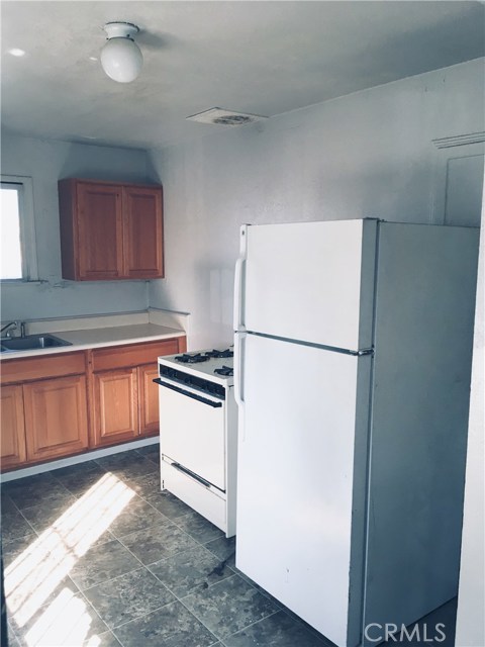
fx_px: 542
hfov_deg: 48.2
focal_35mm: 29
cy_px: 324
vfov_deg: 61.7
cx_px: 242
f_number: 2.2
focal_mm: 4.15
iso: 25
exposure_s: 1/30
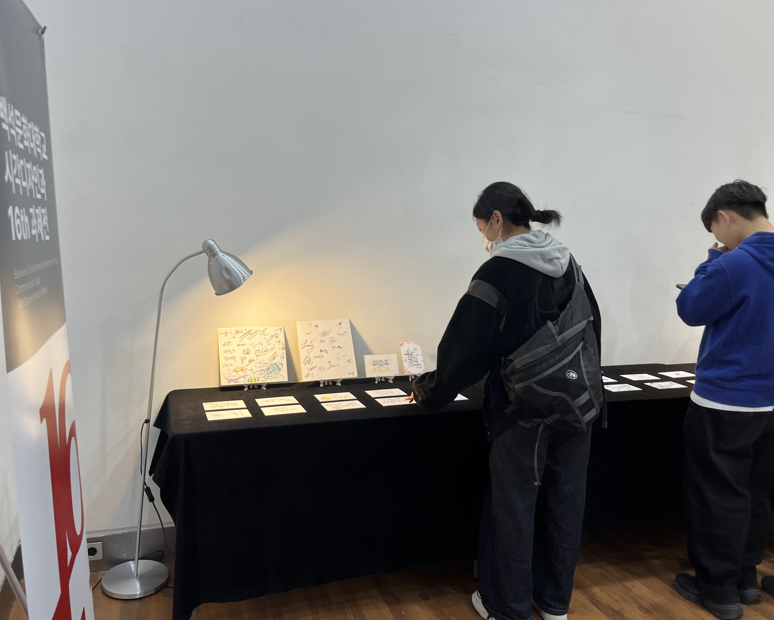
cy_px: 309
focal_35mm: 28
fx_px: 641
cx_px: 366
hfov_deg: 62.2
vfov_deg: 51.5
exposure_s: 1/120
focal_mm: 5.1
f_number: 1.6
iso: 80
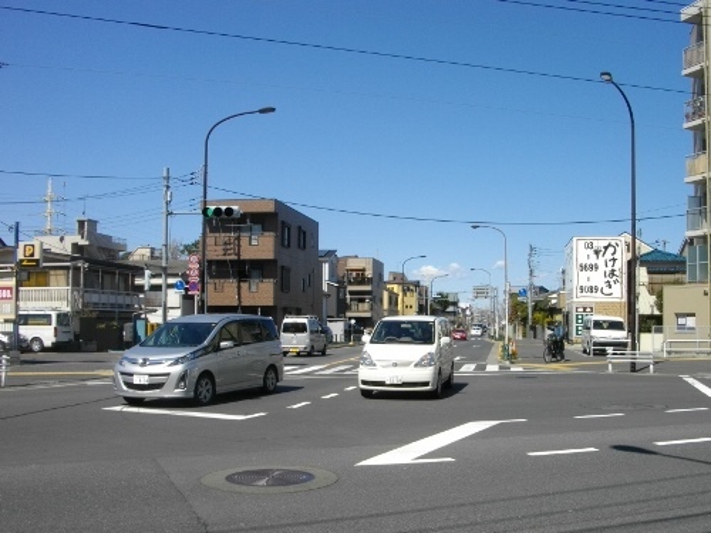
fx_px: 657
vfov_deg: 44.2
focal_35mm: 32
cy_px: 266
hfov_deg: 56.8
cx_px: 356
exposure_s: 1/640
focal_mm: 5.7
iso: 100
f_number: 5.5
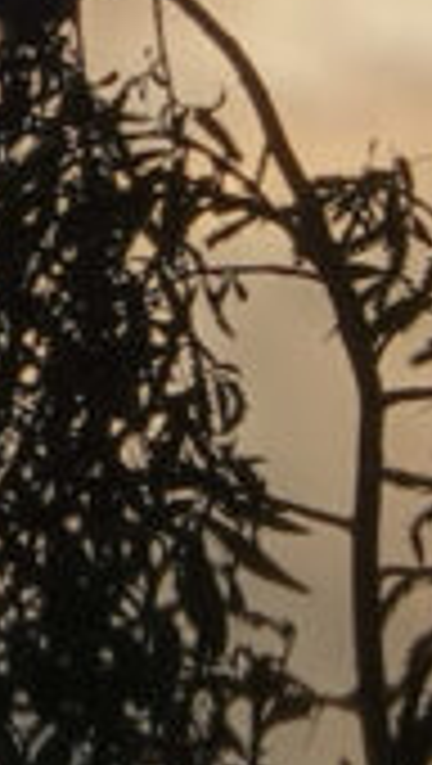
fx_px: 76871
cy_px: 241
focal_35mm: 3786
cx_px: 616
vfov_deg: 0.6
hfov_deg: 0.3
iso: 100
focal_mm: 220
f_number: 10
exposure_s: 1/1250
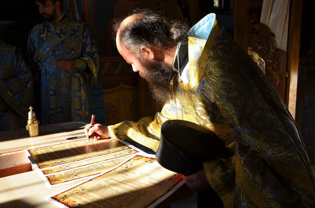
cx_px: 158
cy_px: 104
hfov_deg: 53.2
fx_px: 314
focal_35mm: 36
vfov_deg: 36.7
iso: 200
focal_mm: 24
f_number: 5
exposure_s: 1/80
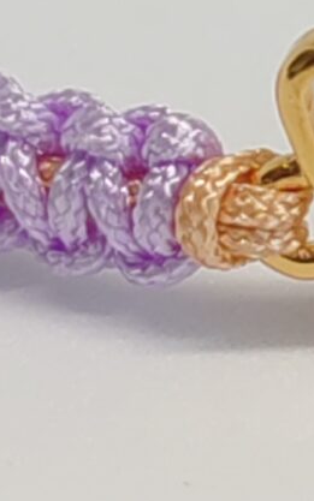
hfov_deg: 3.7
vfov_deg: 6.0
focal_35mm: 351
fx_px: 4801
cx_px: 529
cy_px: 14
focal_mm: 6.12
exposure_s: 1/125
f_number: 1.9
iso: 160
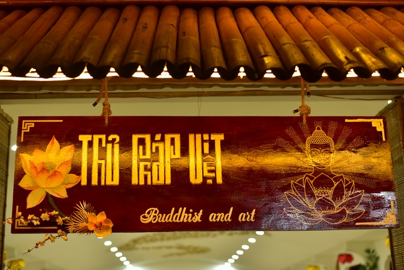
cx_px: 202
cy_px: 135
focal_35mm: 50
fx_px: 561
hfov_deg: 39.6
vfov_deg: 27.0
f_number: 2.2
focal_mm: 50
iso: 640
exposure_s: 1/100
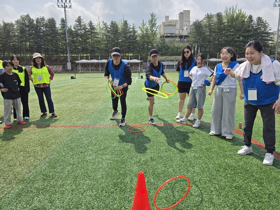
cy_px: 105
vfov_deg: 58.9
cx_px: 140
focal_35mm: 23
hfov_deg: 73.9
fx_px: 186
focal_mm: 6.3
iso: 12
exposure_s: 1/841
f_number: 1.7
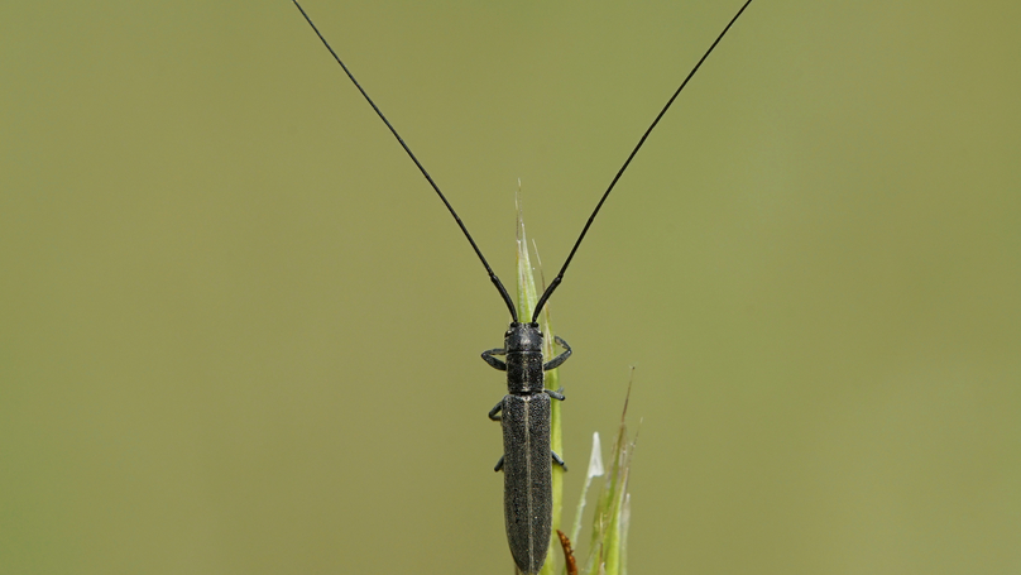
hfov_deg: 16.1
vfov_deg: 9.1
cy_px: 303
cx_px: 521
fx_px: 3602
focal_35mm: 133
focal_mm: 90
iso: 400
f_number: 13
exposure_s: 1/200
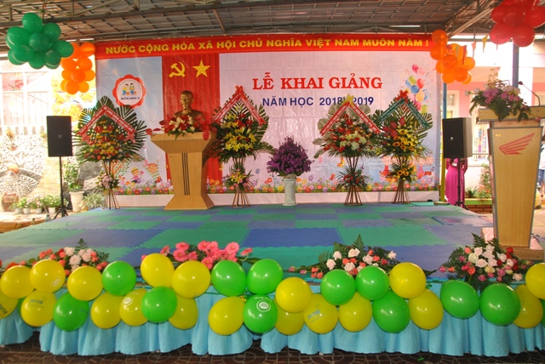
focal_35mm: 27
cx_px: 272
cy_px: 182
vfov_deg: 48.0
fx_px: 409
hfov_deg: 67.3
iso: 400
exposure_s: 1/30
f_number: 5.6
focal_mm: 18
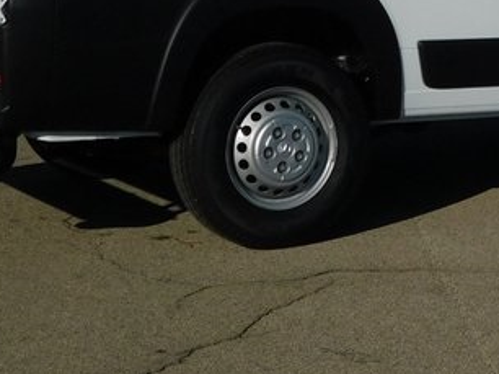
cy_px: -140
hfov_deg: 14.5
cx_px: 484
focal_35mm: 134
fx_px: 1930
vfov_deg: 10.7
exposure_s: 1/1000
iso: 125
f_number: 7.2
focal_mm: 7.1
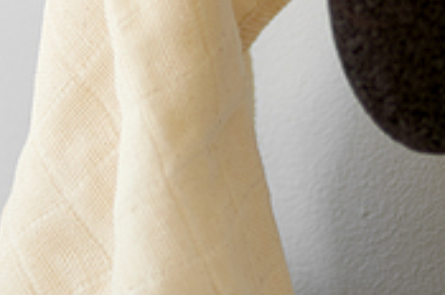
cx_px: 46
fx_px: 6428
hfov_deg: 4.0
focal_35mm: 521
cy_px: -388
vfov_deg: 2.6
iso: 100
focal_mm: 105
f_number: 4
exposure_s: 1/60
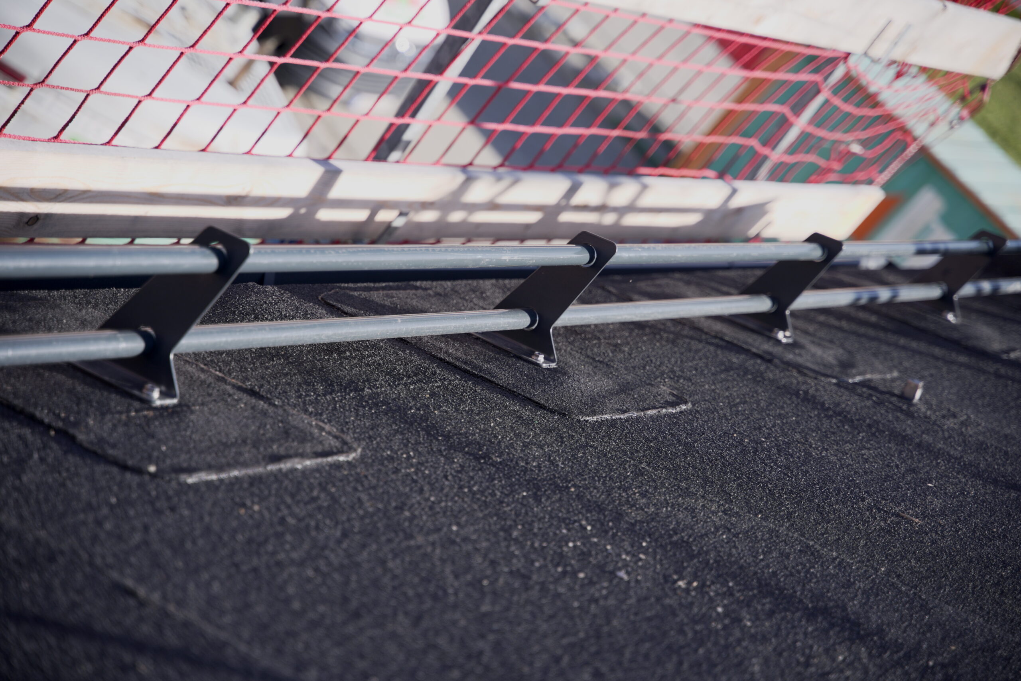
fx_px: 2127
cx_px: 510
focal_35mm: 75
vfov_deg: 18.2
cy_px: 340
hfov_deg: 27.0
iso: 200
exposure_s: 1/1000
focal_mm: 75
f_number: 3.5
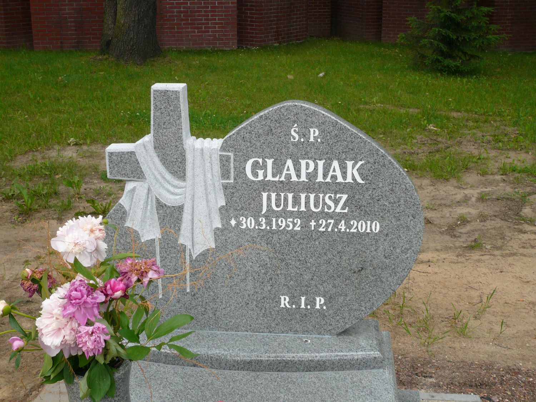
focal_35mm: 49
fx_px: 759
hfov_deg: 38.9
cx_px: 268
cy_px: 201
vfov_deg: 29.7
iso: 100
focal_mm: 8.1
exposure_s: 1/125
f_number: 3.6
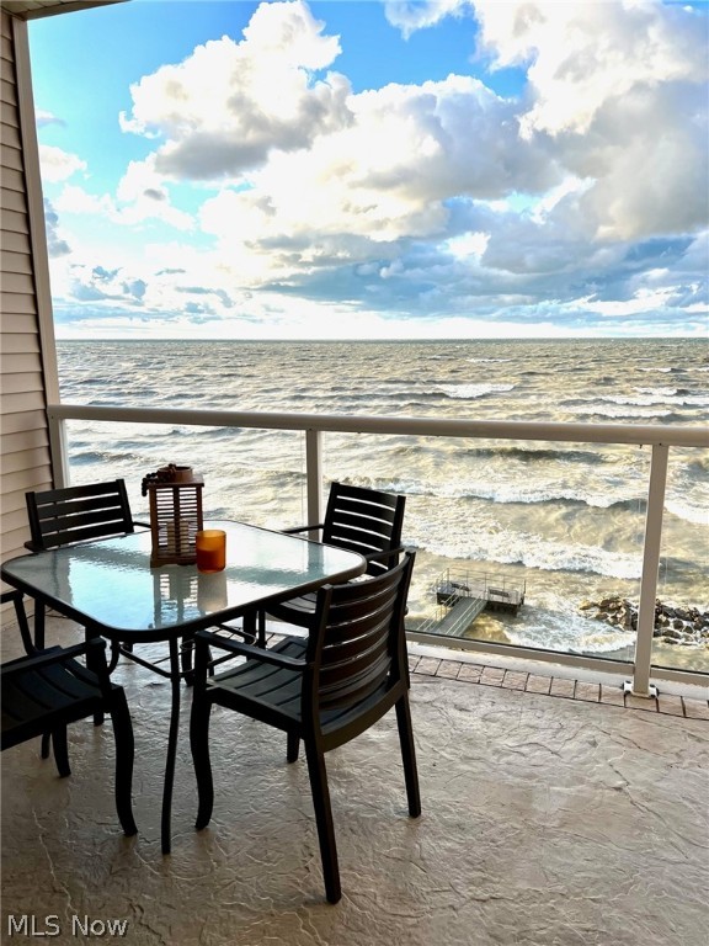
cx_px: 354
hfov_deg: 53.1
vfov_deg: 67.3
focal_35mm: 26
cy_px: 473
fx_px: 710
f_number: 1.5
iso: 50
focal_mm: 5.7
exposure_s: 1/1838
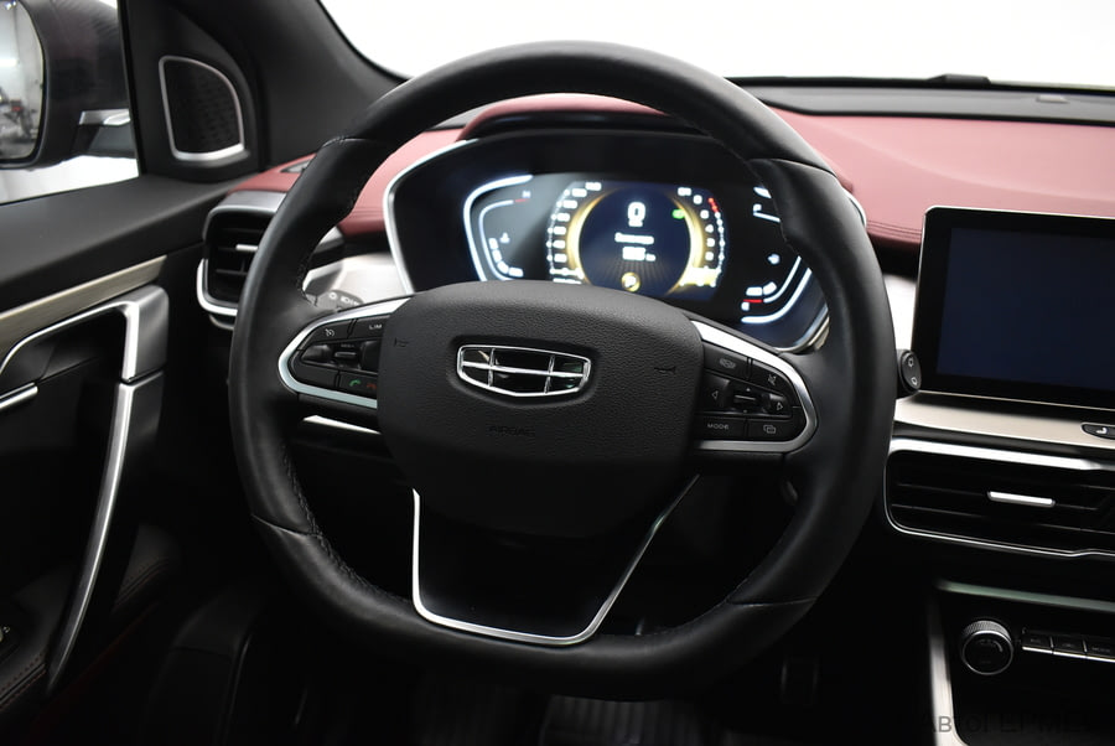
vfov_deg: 43.7
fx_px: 930
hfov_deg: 61.9
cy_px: 373
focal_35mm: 30
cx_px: 558
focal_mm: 20
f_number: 3.5
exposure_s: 1/30
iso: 1600
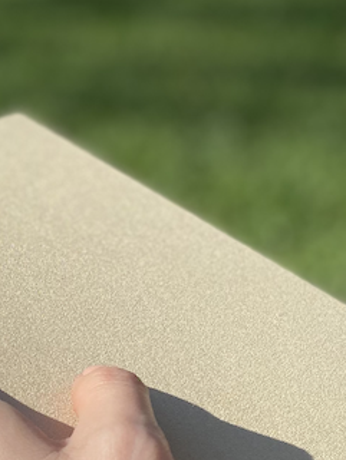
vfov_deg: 23.5
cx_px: -139
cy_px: 195
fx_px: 1105
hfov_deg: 16.5
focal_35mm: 83
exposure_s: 1/2410
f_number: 1.8
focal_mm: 4.25
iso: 32
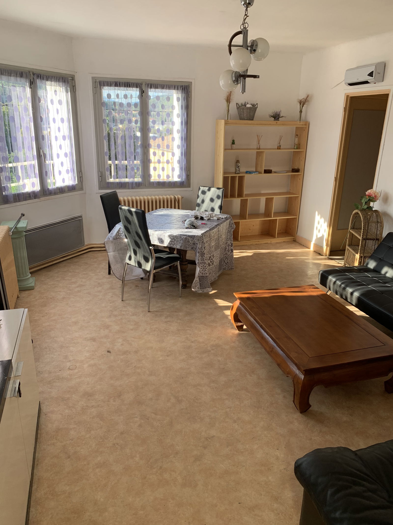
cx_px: 196
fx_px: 394
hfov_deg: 53.1
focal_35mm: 26
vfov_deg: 67.3
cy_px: 262
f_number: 1.8
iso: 25
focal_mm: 4.25
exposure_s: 1/137
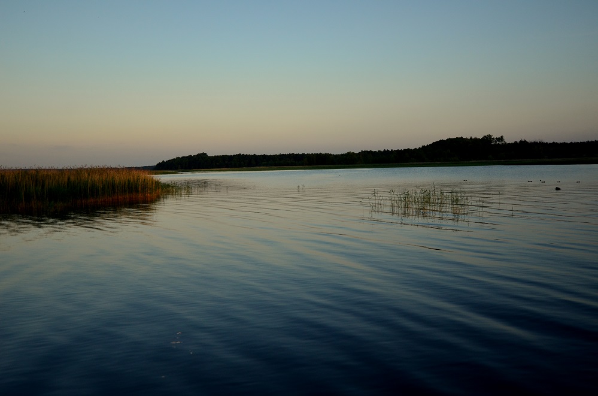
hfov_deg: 53.2
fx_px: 597
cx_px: 299
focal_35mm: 36
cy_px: 198
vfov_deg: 36.7
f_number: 4
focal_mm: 24
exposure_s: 1/1000
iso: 400
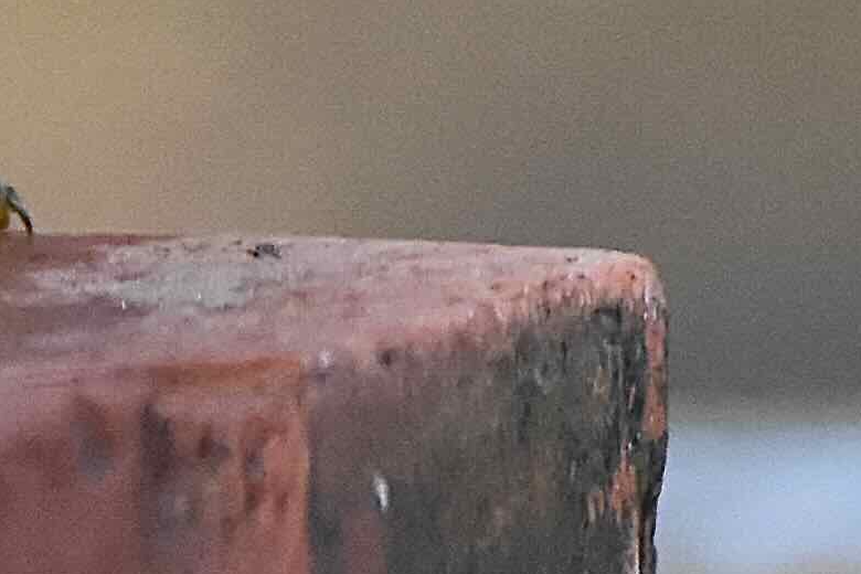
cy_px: -114
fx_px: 86954
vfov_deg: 0.4
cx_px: -1246
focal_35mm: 3636
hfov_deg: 0.6
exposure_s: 1/2500
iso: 2500
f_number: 6.3
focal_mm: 380
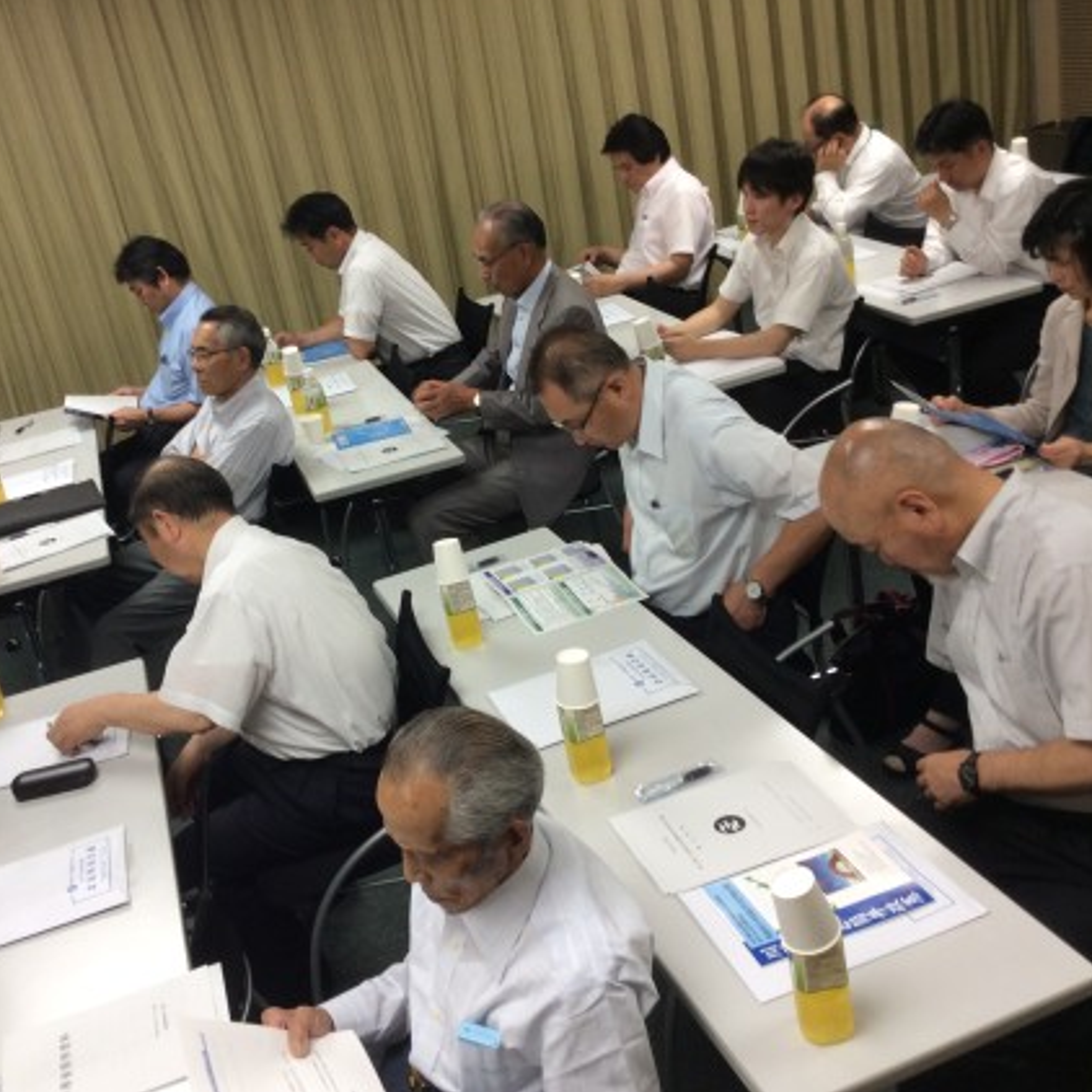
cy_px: 534
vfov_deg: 41.9
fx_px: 1428
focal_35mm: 40
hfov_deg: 41.7
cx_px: 445
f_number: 2.4
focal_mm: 3.3
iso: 32
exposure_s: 1/40
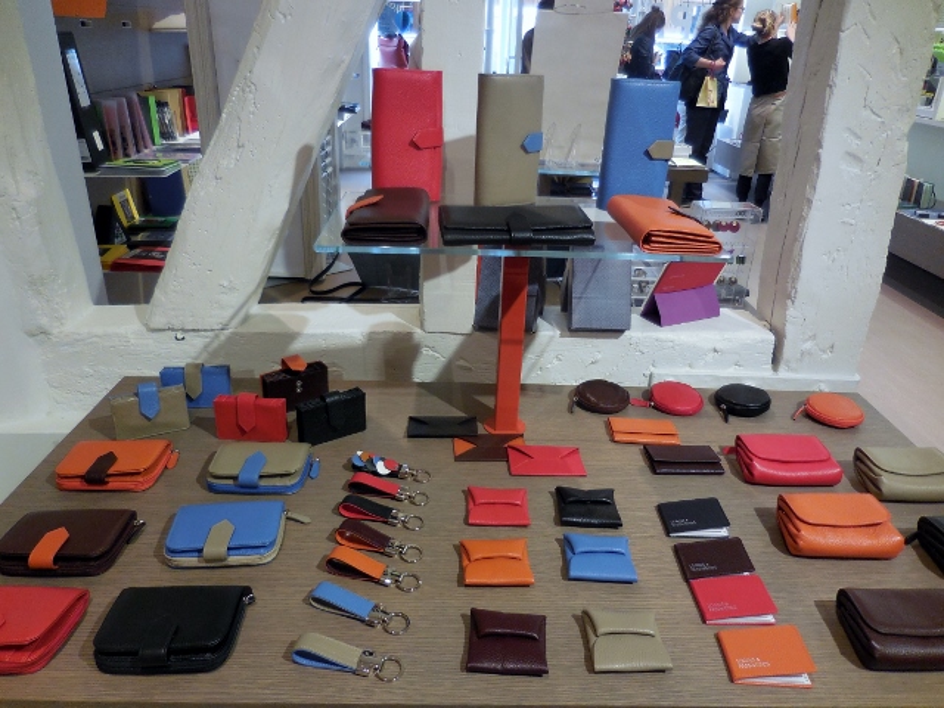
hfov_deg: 69.4
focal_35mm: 25
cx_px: 472
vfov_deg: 54.9
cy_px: 354
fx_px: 682
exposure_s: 1/30
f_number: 3.3
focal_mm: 4.5
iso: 200
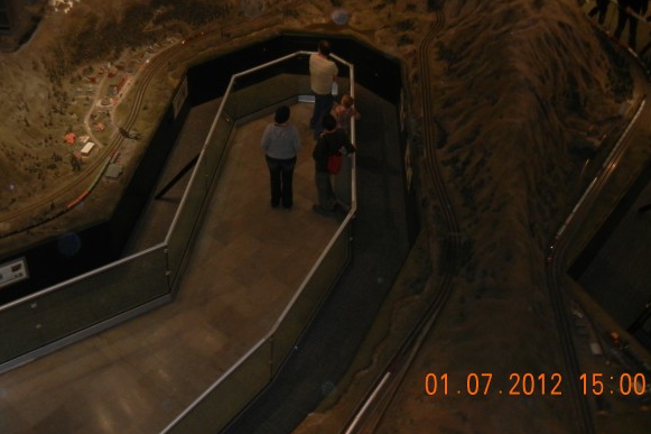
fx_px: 777
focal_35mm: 43
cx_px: 252
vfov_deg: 30.7
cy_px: 118
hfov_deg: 45.1
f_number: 3.5
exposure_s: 1/30
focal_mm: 5.4
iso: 400
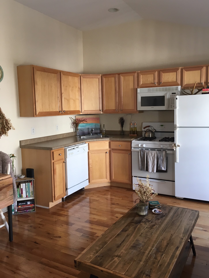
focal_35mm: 29
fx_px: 233
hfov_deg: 48.2
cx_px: 104
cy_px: 139
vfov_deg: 61.6
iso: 64
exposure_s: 1/30
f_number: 2.2
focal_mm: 4.15
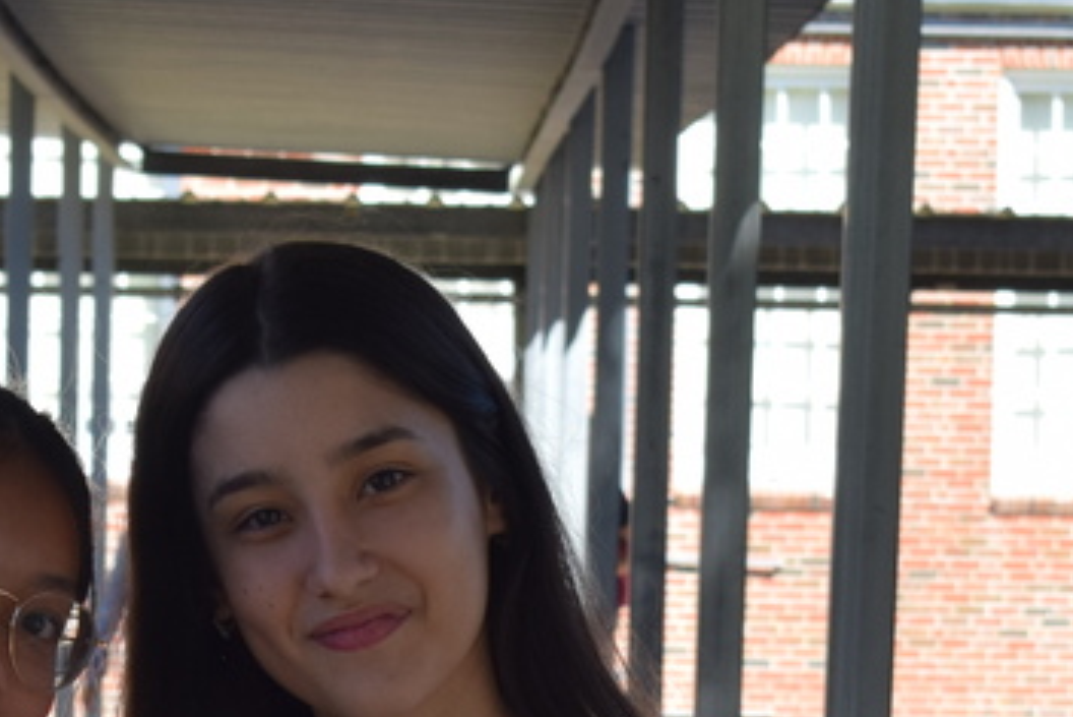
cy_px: 868
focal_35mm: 227
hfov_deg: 9.1
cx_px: 460
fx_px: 6768
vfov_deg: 6.0
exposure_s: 1/250
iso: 320
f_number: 8
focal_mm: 52
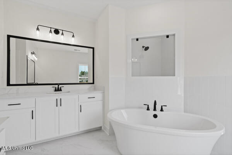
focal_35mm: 16
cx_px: 116
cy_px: 78
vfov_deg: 73.7
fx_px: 103
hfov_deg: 96.7
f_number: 9
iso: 800
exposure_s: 1/50
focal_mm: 16
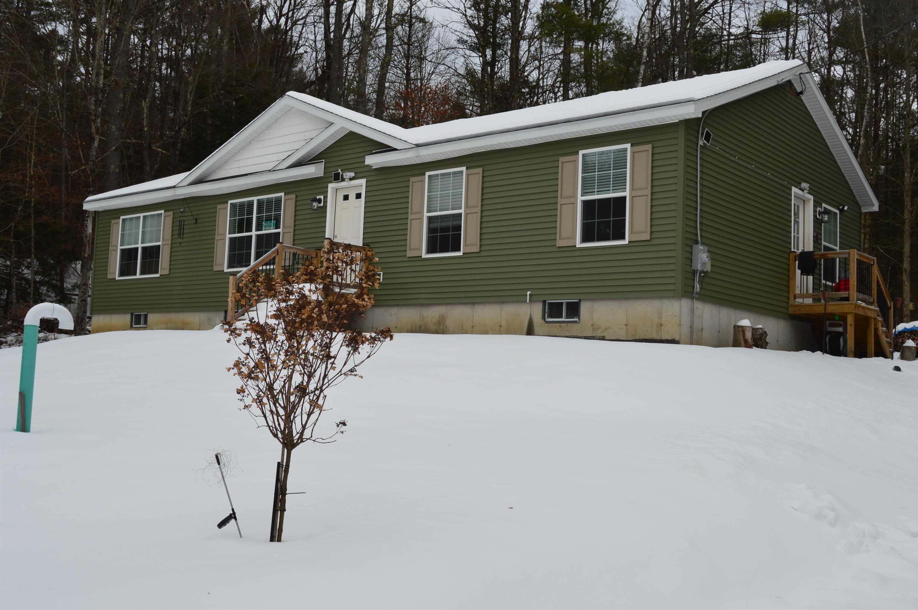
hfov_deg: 49.6
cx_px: 459
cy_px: 305
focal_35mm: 39
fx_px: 994
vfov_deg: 34.1
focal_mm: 26
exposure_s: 1/400
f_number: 11
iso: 400
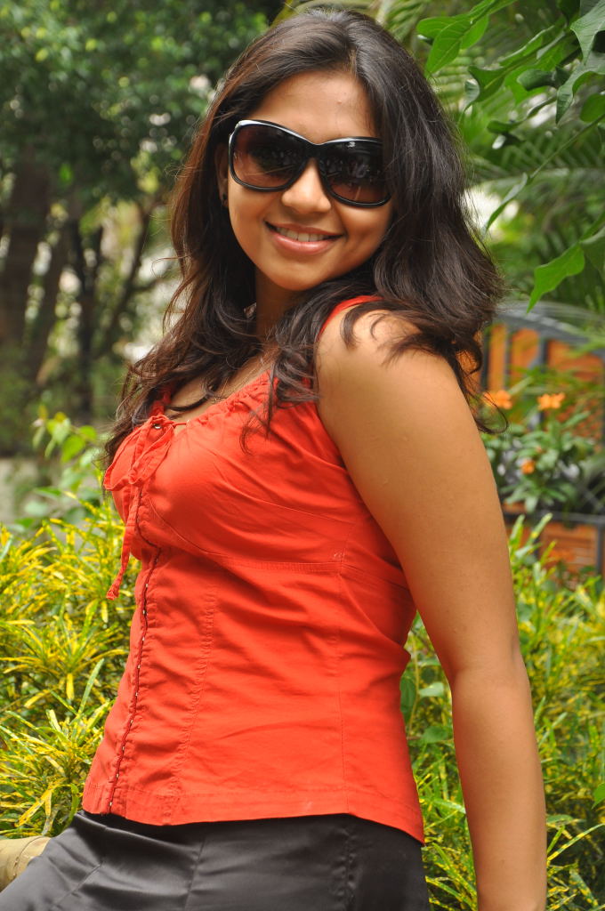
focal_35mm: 105
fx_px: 2654
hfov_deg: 13.0
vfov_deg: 19.5
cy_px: 456
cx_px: 302
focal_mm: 70
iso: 400
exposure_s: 1/160
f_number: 7.1
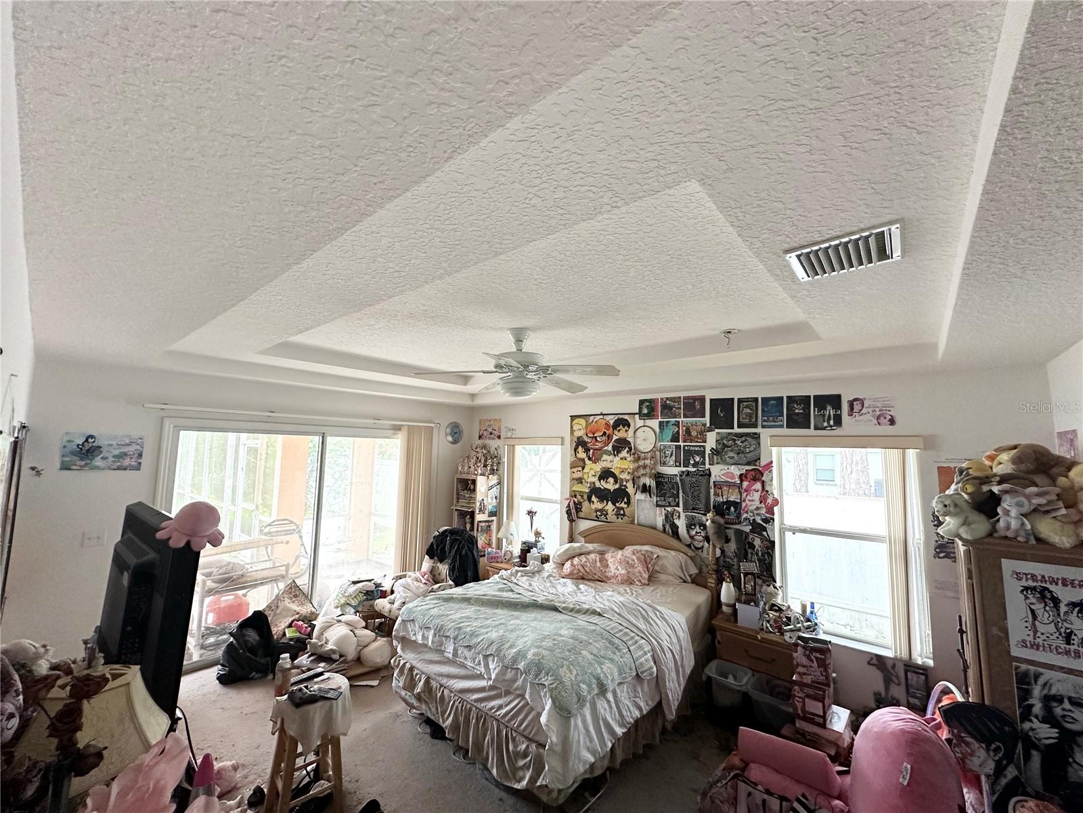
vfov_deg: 85.7
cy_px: 406
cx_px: 542
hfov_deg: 102.1
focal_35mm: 14
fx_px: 438
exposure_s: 1/77
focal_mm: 2.22
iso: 320
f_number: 2.2
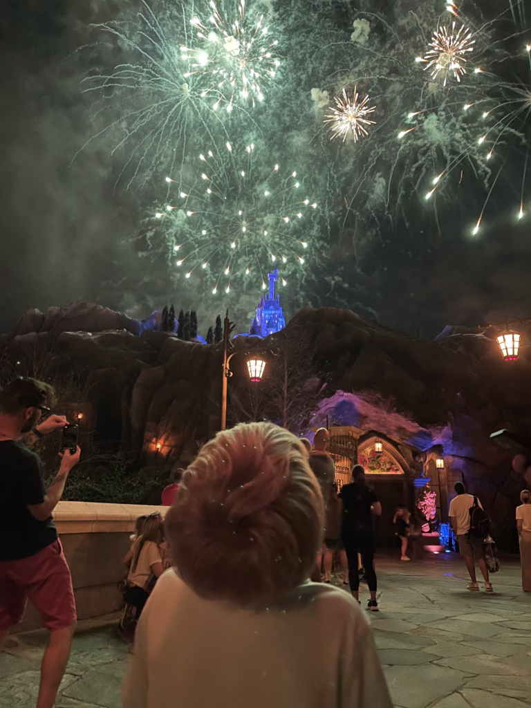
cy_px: 354
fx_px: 532
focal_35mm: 26
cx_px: 266
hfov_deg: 53.1
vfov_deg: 67.3
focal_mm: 5.1
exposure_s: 1/15
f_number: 1.6
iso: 1000
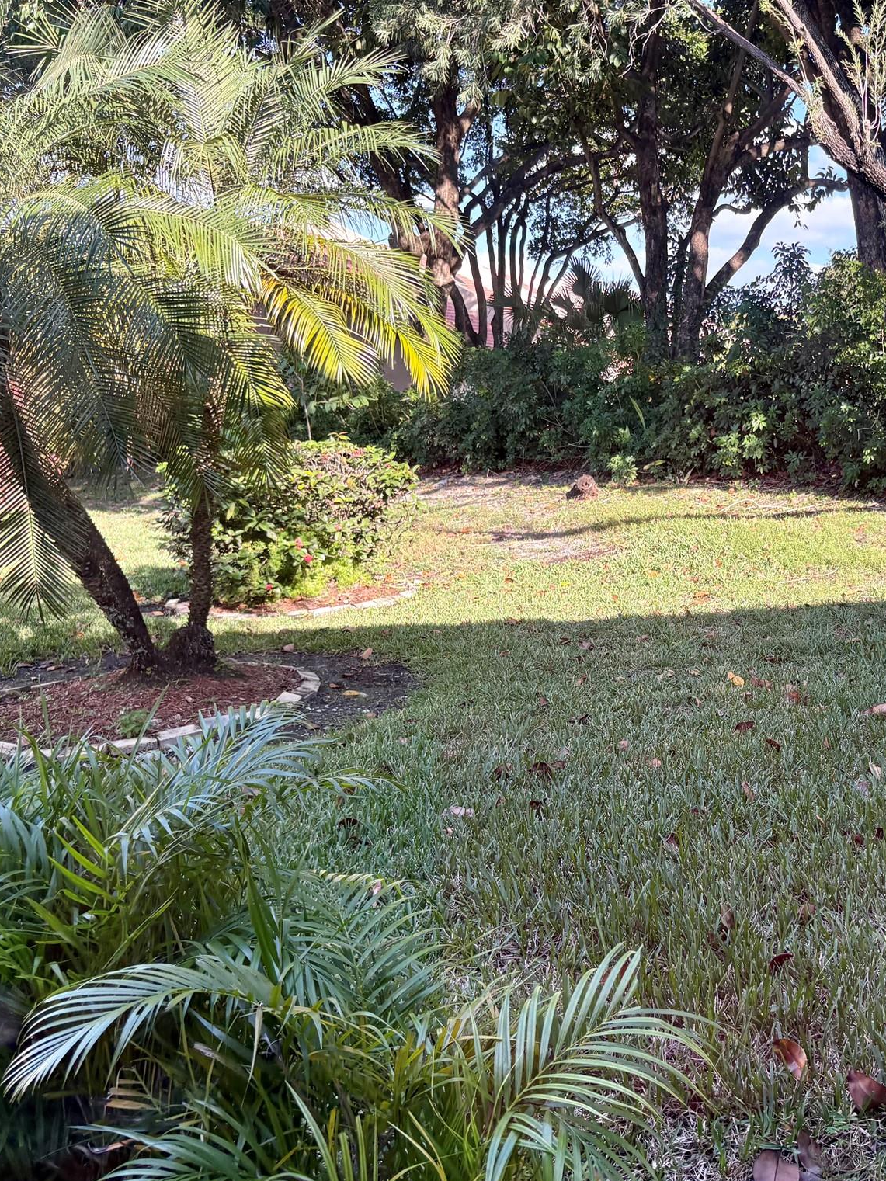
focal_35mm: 35
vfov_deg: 52.6
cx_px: 711
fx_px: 1194
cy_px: 596
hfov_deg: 39.1
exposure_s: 1/623
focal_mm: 5.96
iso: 64
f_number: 1.6
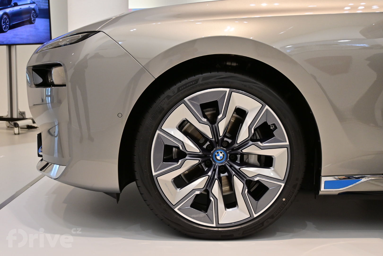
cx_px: 192
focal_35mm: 44
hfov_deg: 45.0
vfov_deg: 30.8
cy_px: 128
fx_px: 463
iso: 800
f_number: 4.8
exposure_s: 1/50
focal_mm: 29
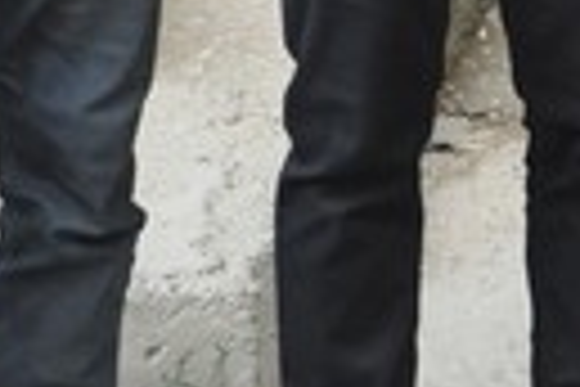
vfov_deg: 6.5
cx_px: 1236
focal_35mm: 204
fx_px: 3282
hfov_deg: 9.3
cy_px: -439
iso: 1250
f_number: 7.1
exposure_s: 1/200
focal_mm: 25
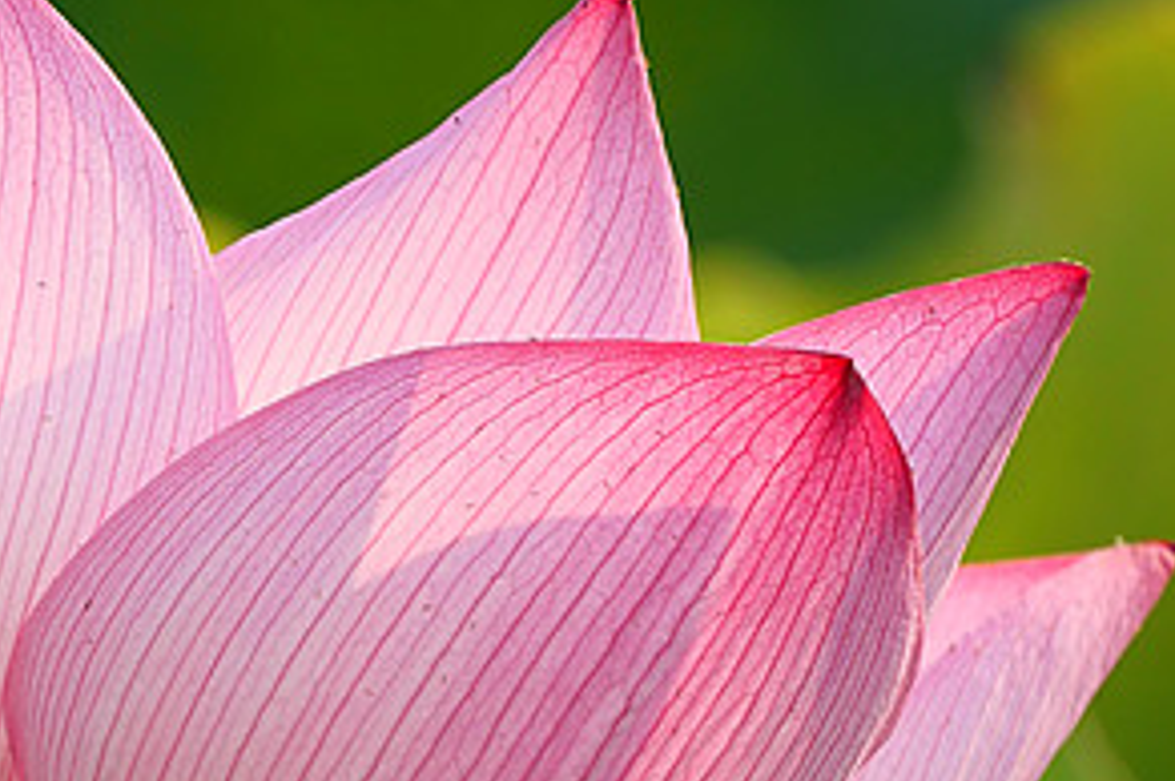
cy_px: 954
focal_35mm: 753
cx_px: 80
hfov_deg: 2.7
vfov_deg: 1.8
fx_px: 24549
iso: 200
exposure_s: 1/640
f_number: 5.6
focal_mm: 132
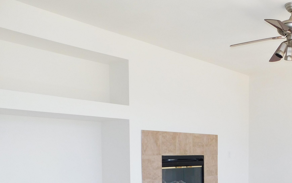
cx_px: 247
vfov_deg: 28.2
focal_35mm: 43
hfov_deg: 43.3
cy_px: 180
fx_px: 342
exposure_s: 1/200
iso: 125
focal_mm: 4
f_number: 3
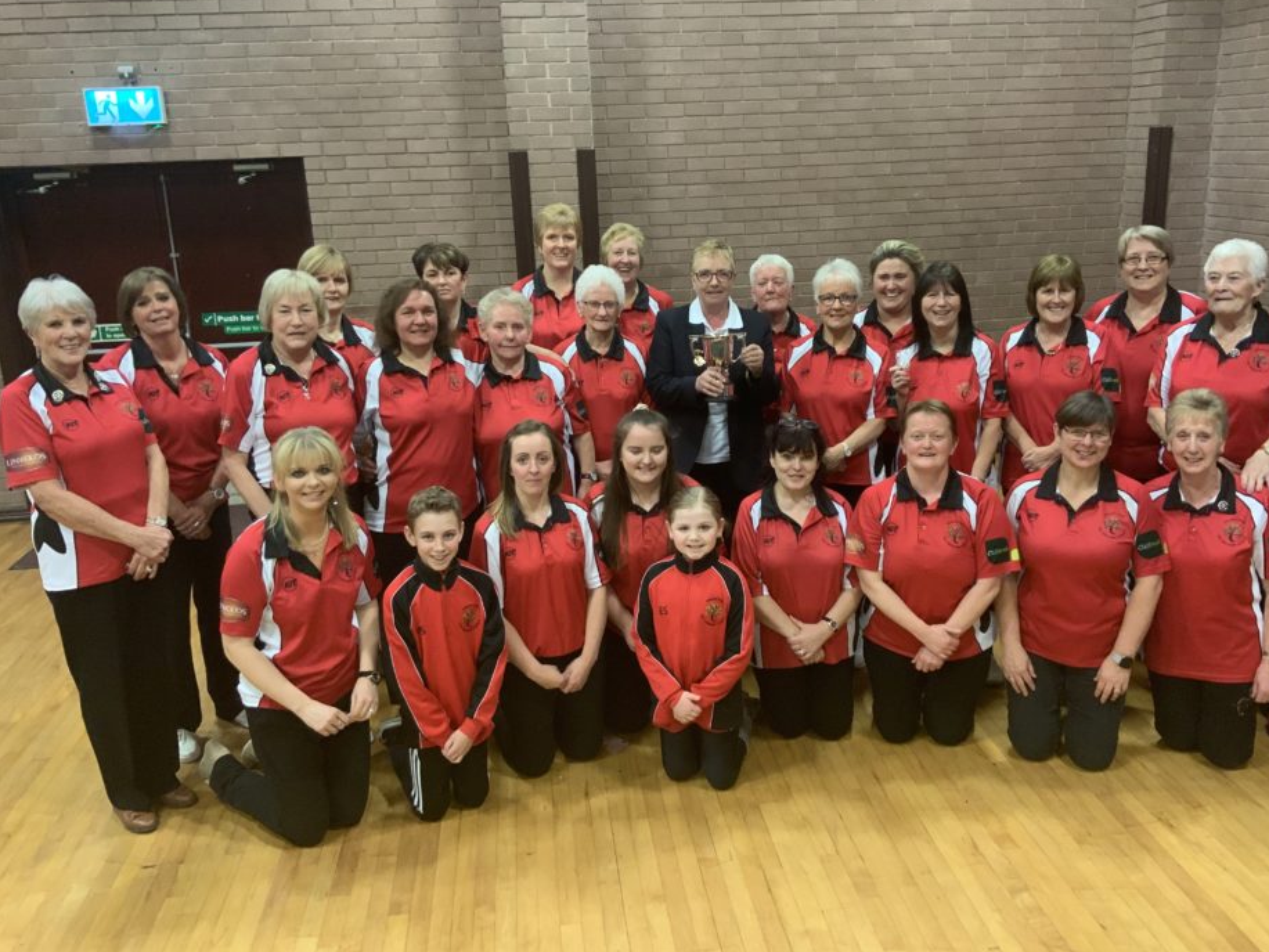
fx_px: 1137
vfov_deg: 45.4
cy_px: 467
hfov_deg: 58.3
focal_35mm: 31
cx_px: 675
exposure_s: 1/50
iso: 200
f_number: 1.8
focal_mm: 3
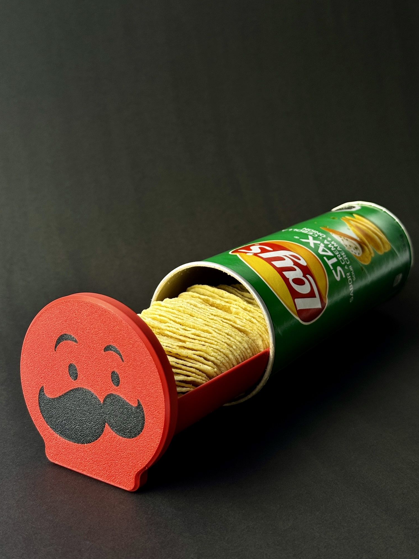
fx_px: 791
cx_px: 212
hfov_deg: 29.7
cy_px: 276
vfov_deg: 38.9
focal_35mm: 49
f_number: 1.78
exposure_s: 1/129
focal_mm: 6.76
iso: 50
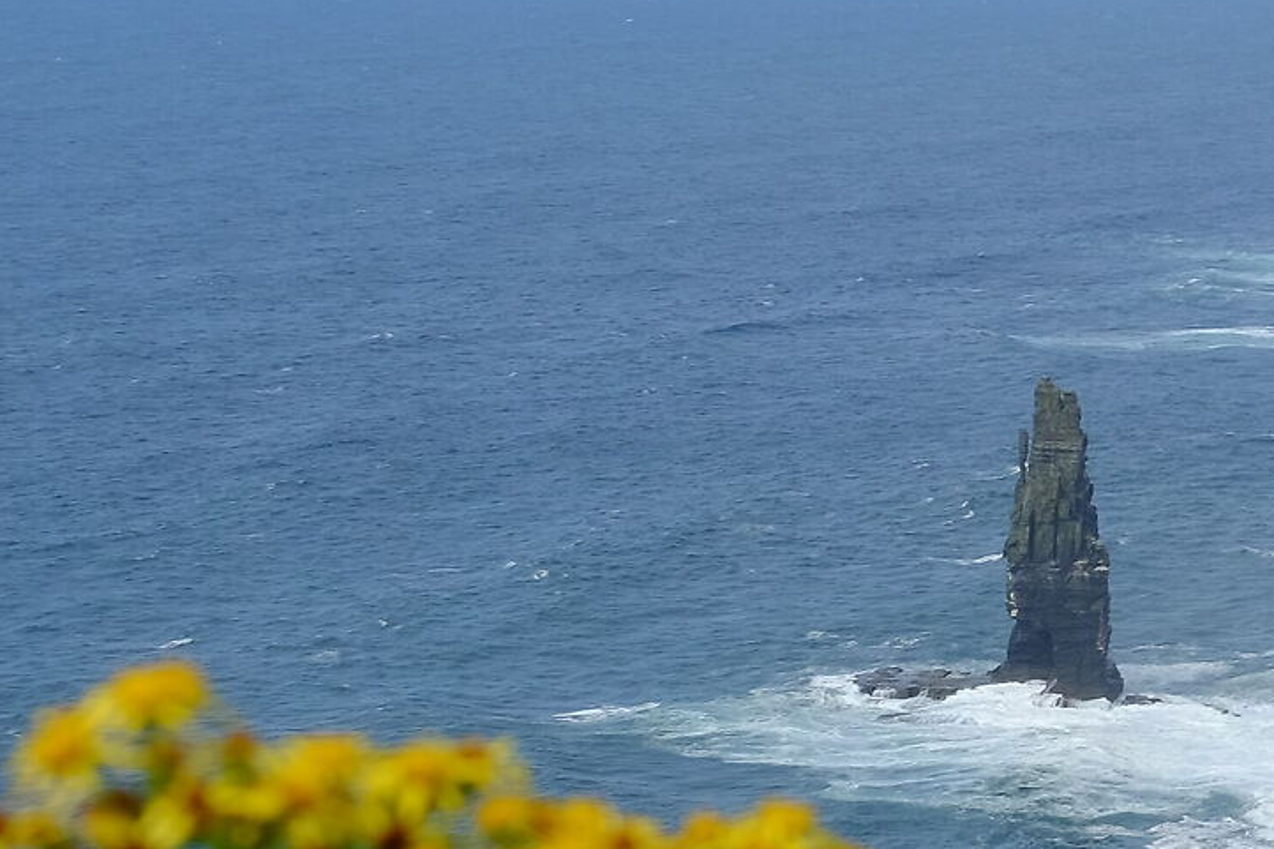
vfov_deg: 10.3
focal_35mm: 133
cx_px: 2073
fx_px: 4705
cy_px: 427
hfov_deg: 14.1
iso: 200
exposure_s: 1/320
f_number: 5.6
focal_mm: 26.6
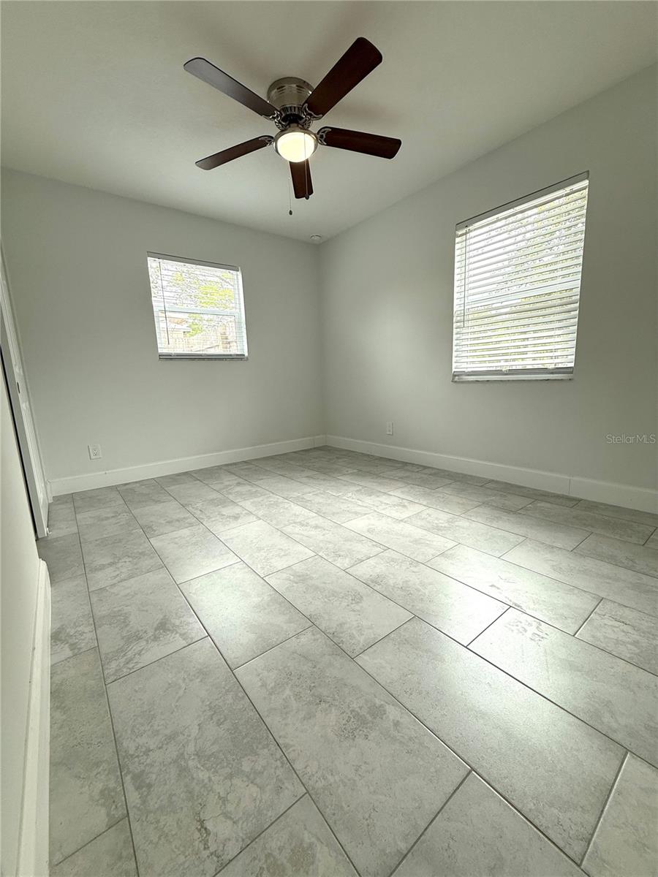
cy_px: 438
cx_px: 329
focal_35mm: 14
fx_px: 355
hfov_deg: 85.7
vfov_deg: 102.1
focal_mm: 2.22
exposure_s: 1/99
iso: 64
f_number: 2.2
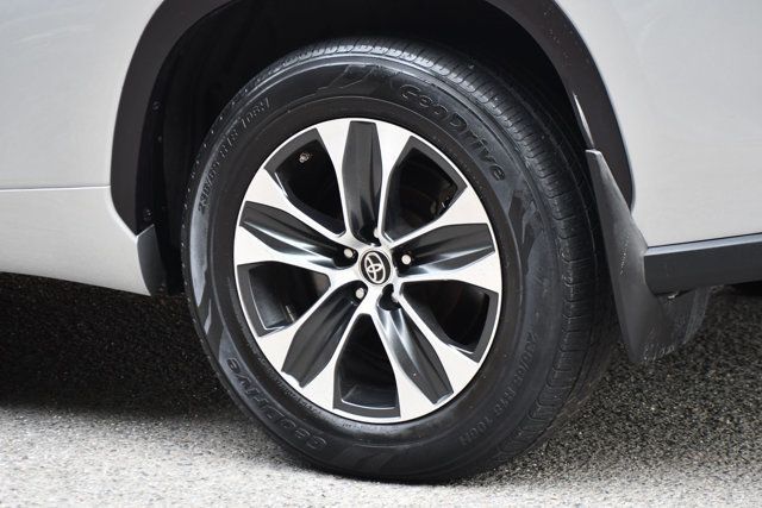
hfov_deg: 14.0
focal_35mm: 147
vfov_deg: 9.3
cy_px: 254
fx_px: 3112
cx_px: 381
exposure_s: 1/200
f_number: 4.8
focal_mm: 98
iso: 800
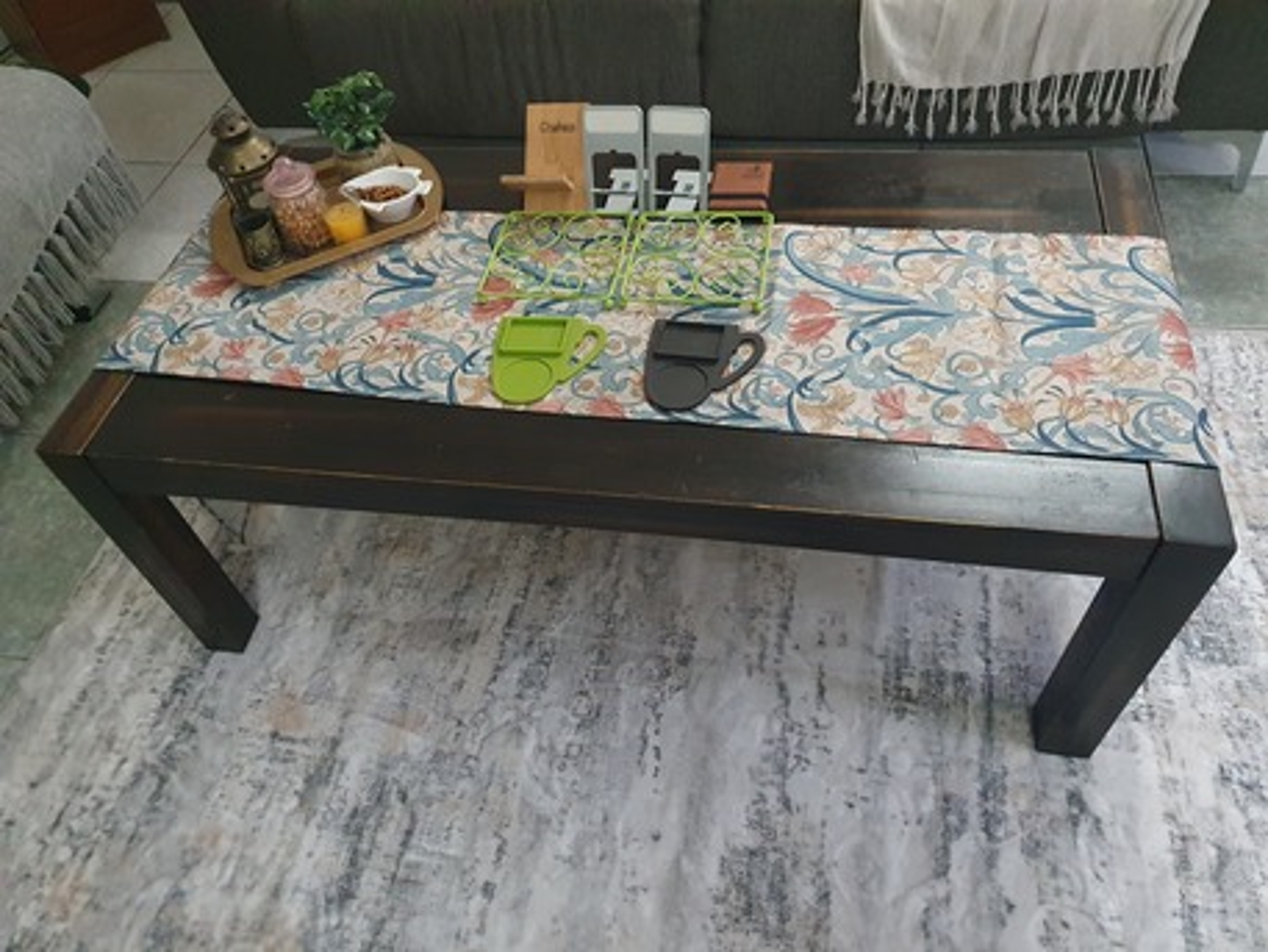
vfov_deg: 53.1
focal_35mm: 26
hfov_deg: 67.3
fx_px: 953
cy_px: 476
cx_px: 634
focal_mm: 4.32
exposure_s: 1/33
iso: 640
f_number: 1.5
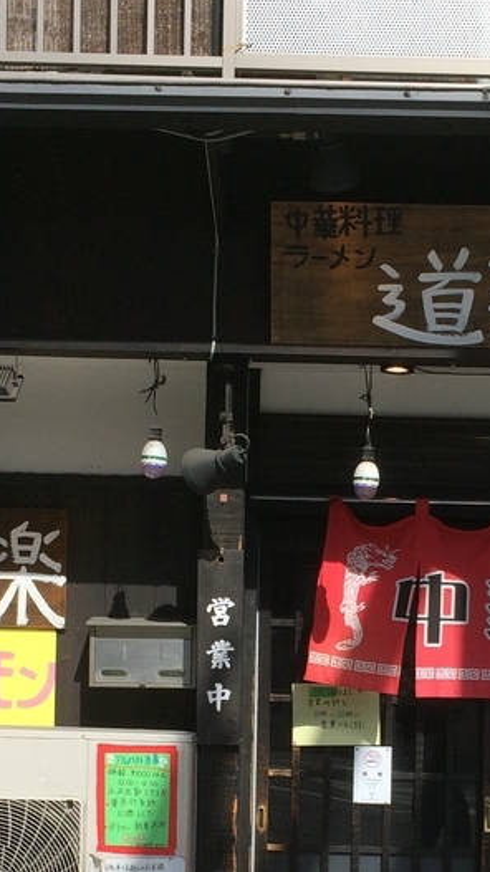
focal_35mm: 72
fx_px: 1665
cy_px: 707
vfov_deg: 28.7
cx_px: 346
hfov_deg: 16.7
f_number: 2.2
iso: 32
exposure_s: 1/2283
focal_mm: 4.15
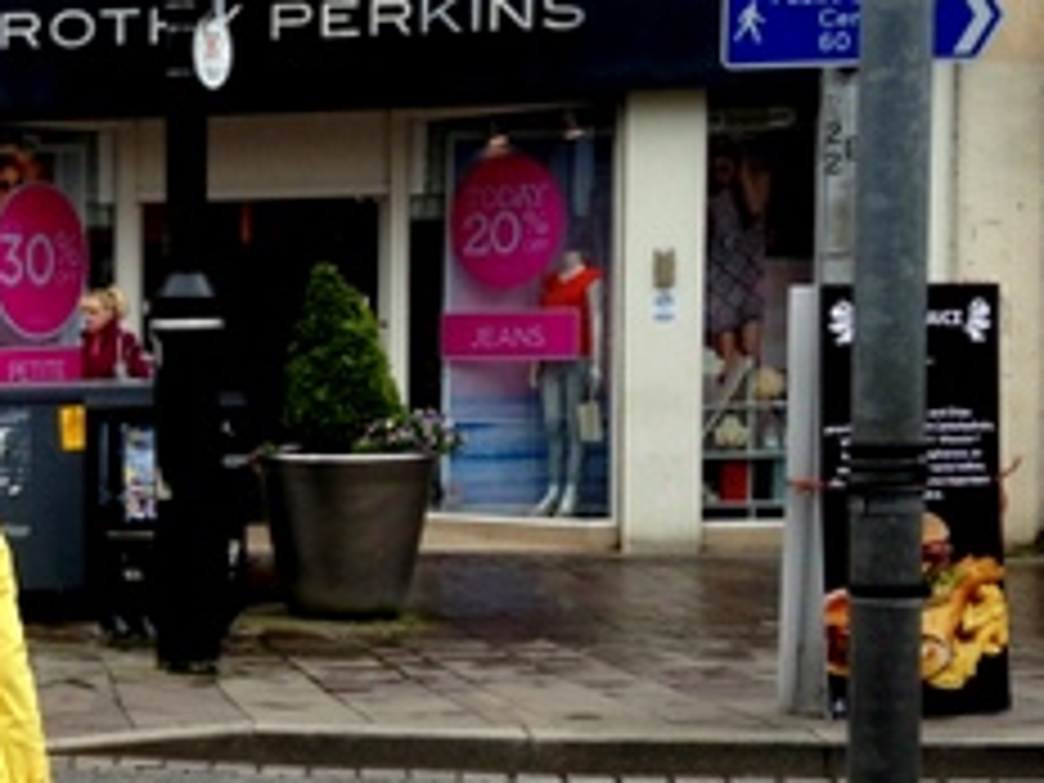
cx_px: -270
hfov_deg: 20.0
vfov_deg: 16.2
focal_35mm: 91
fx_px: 2745
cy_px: 540
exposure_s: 1/645
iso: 50
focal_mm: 4.12
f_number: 2.4
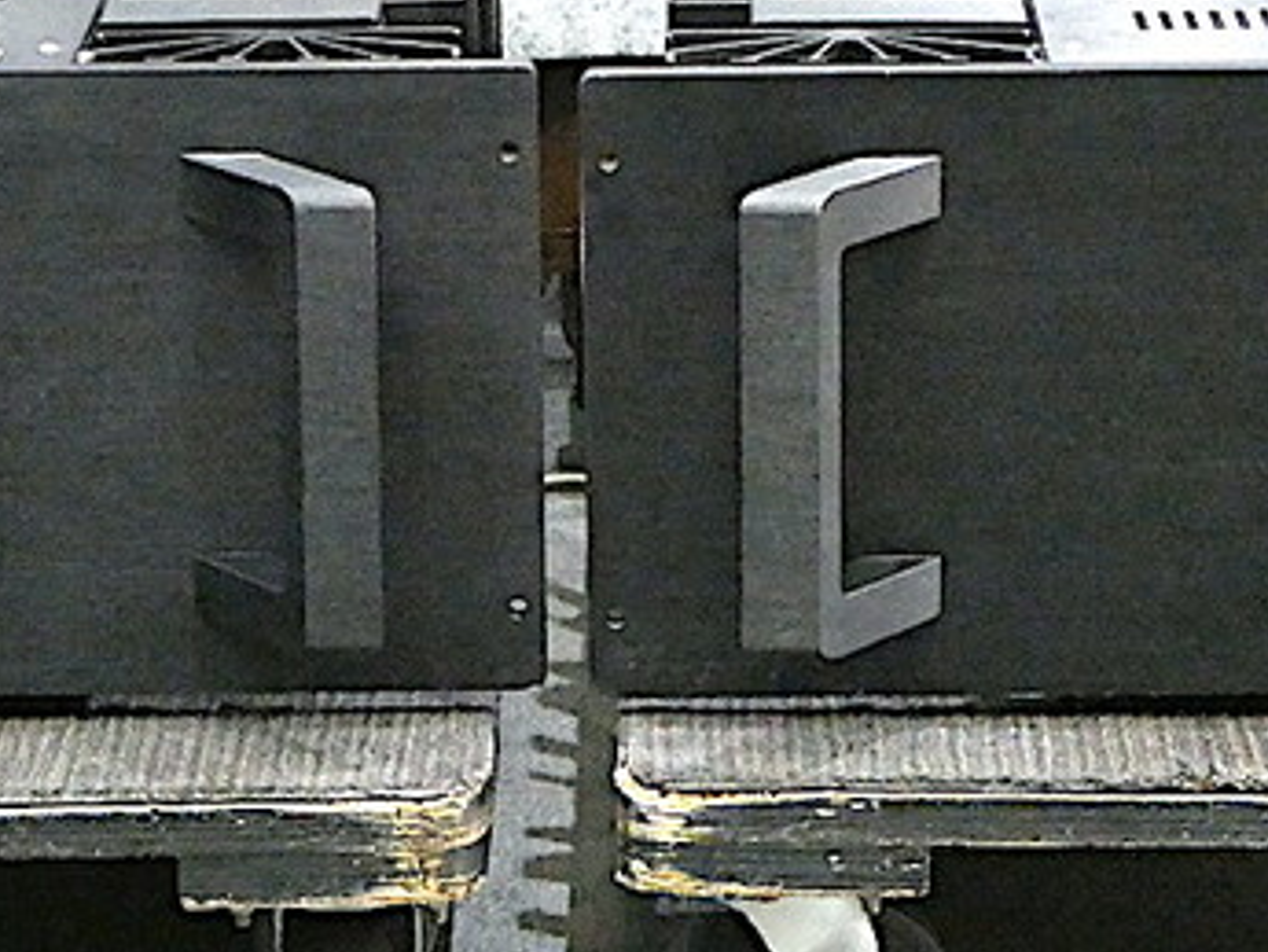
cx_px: 566
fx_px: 5093
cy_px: 246
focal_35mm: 139
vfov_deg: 10.7
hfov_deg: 14.2
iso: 1600
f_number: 4.1
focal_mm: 9
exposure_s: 1/30
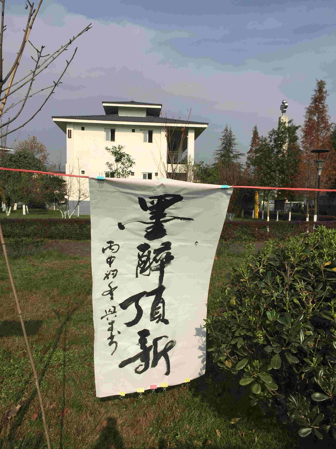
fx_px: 375
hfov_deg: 48.2
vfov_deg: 61.7
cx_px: 168
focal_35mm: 29
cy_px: 224
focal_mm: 4.15
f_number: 2.2
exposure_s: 1/3049
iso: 32
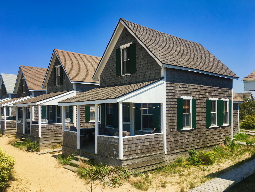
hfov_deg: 61.7
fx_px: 214
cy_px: 96
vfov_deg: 48.2
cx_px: 128
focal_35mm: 29
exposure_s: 1/1479
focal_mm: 4.15
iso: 25
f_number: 2.2
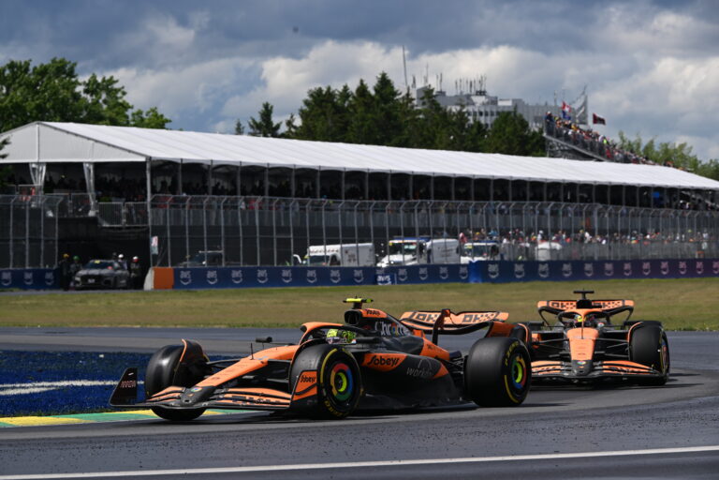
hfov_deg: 11.1
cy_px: 240
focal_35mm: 185
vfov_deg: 7.4
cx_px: 360
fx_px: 3695
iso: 400
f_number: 9
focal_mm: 185
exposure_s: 1/1600
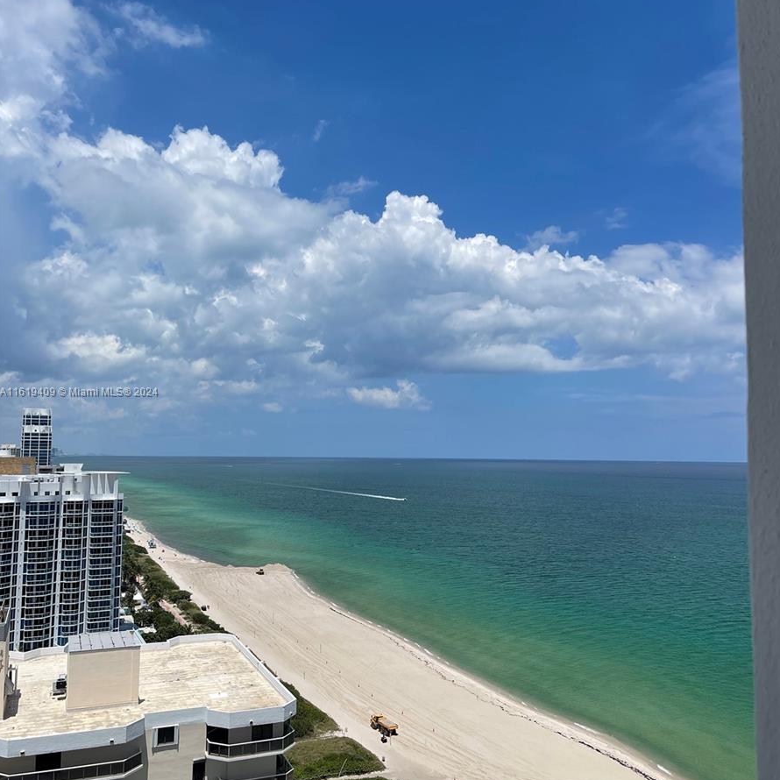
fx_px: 790
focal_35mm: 31
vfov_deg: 52.5
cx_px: 392
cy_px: 393
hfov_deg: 52.5
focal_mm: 5.1
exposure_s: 1/7937
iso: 32
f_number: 1.6
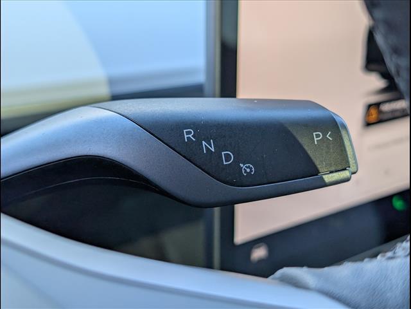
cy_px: 154
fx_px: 582
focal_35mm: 49
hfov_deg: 38.9
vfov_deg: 29.7
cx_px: 206
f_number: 1.68
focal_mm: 6.9
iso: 26
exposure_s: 1/100
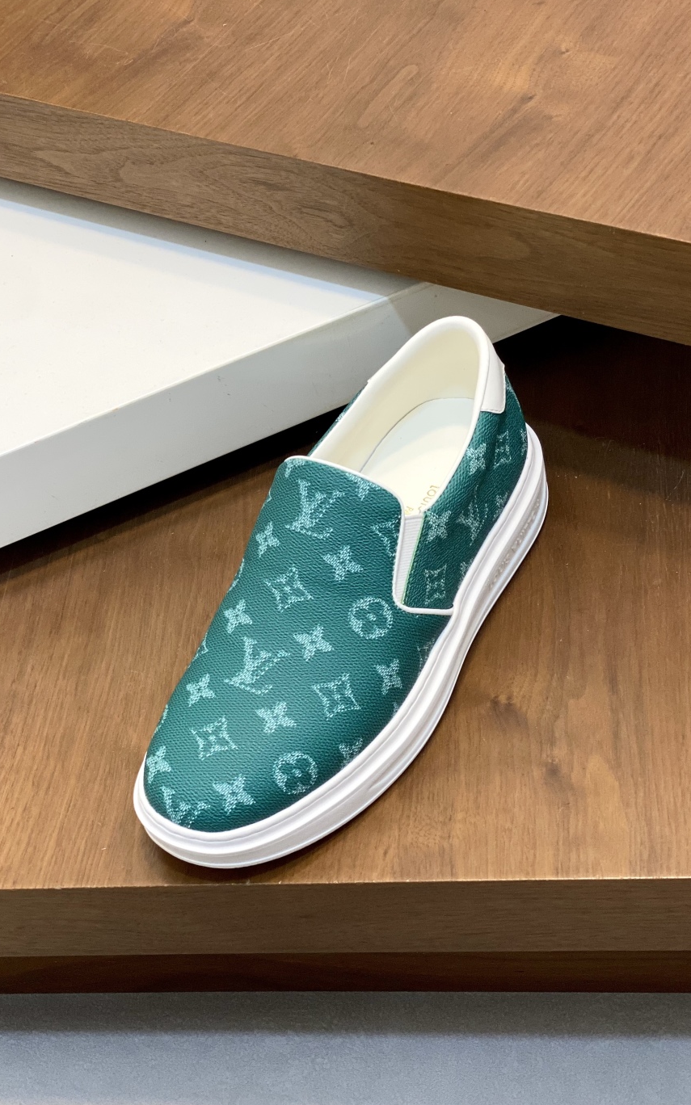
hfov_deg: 22.4
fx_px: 1748
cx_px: 303
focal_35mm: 58
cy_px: 578
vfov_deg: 35.1
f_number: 2
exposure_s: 1/100
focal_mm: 6
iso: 64
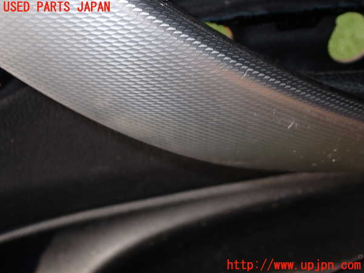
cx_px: 182
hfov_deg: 40.4
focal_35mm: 47
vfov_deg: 30.9
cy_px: 136
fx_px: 494
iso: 100
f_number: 9
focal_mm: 8.4
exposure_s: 1/50
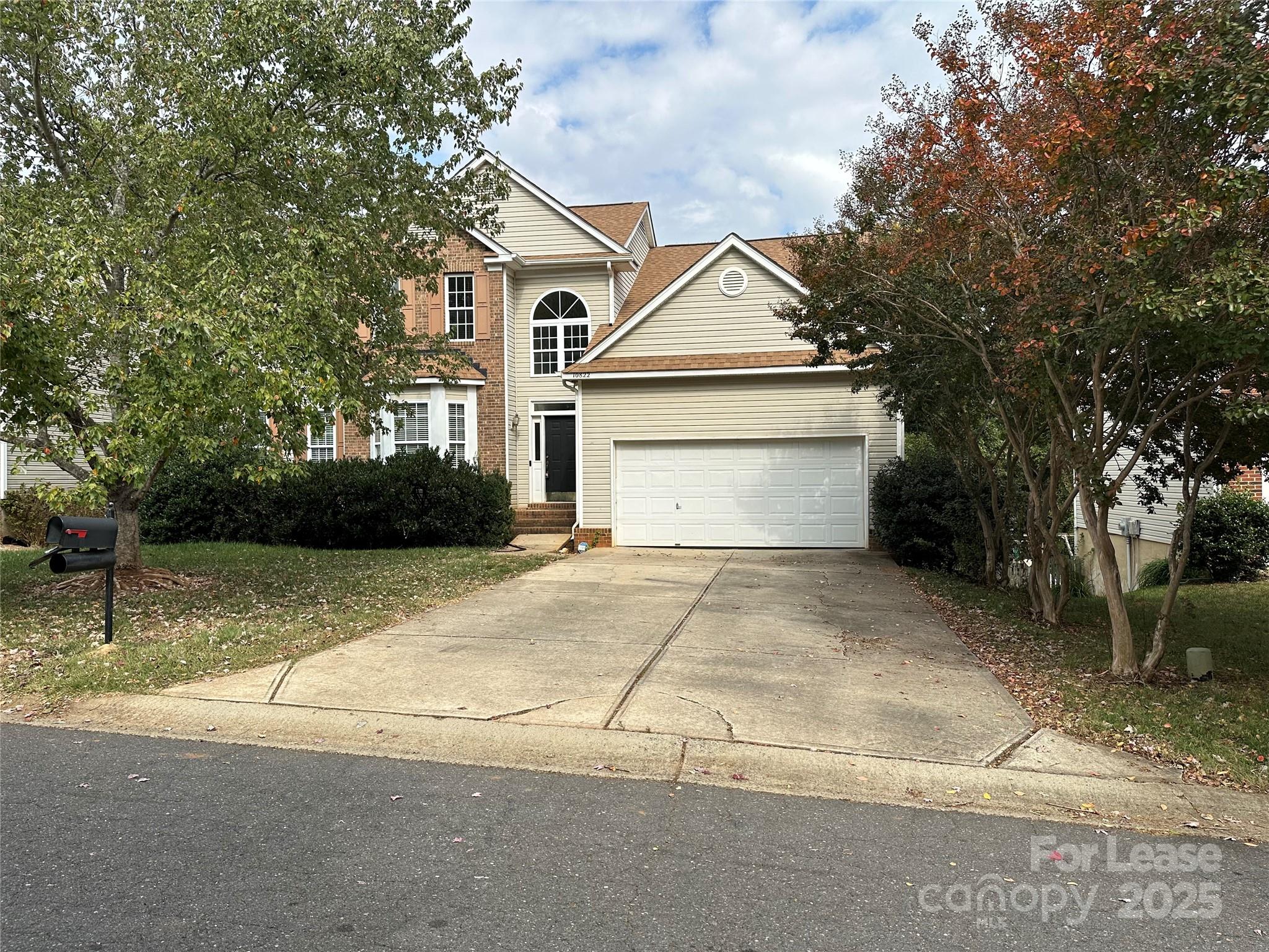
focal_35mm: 24
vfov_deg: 56.8
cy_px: 476
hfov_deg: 71.6
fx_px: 880
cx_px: 634
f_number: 1.78
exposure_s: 1/3597
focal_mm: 6.86
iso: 80
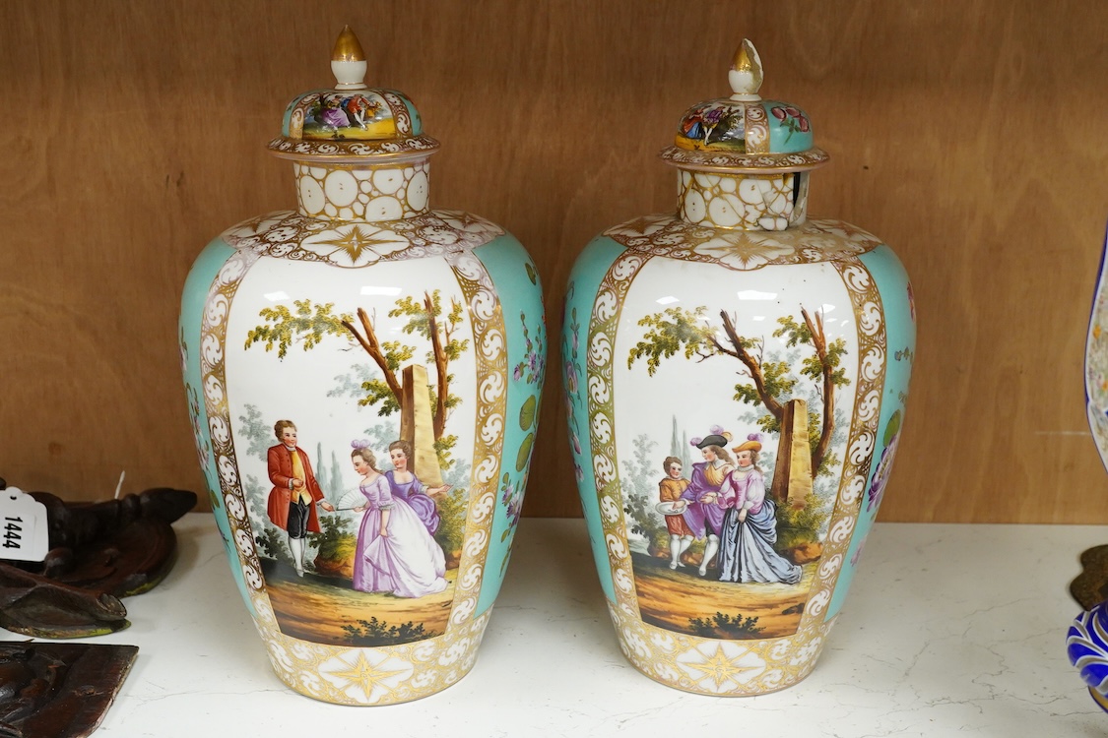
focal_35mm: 45
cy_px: 369
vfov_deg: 29.9
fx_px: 1385
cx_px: 554
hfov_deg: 43.6
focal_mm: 30
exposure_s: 1/125
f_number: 10
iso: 2500
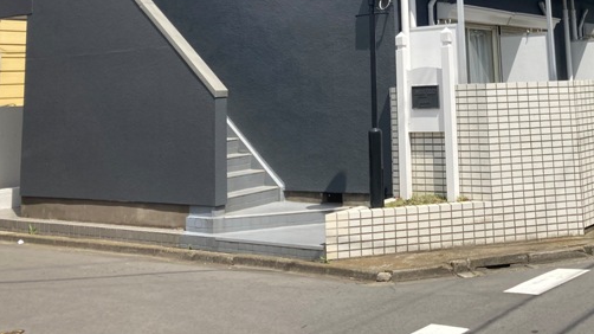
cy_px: -22
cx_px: 437
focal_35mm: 49
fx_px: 772
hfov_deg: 41.0
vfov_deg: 23.1
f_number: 1.8
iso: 20
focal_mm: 3.99
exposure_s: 1/2315
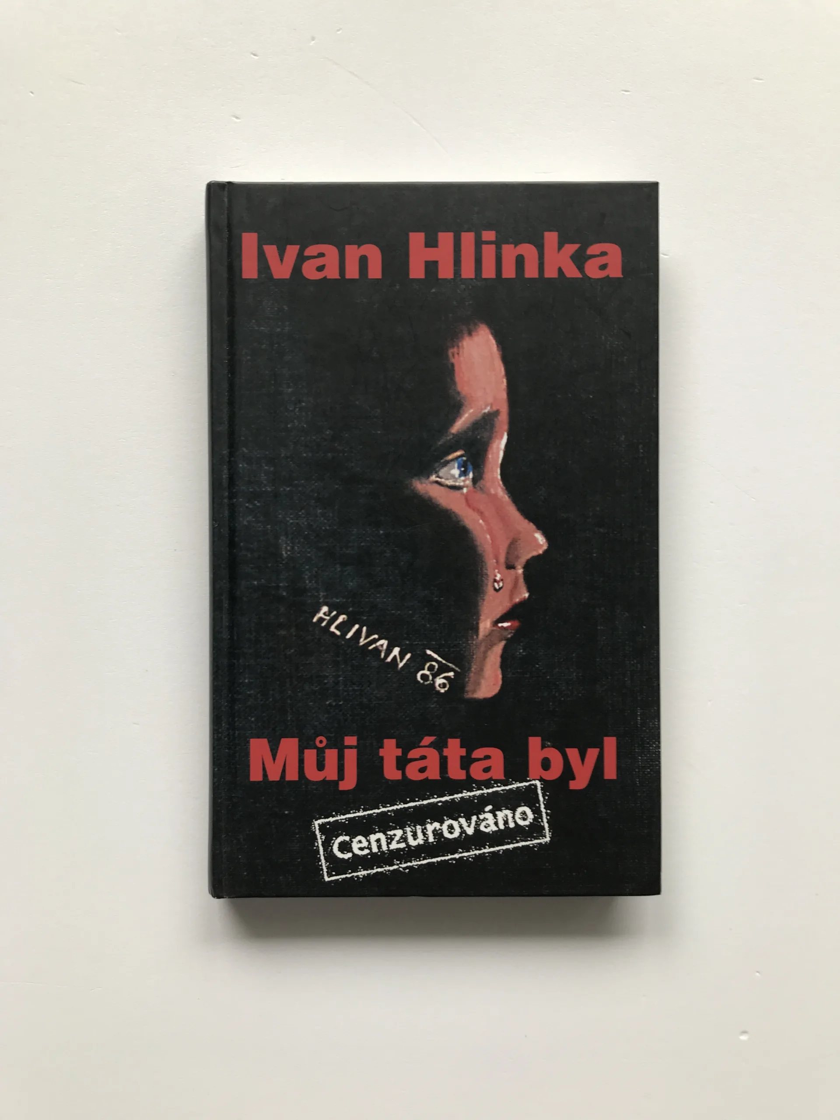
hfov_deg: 49.7
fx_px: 906
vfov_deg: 63.4
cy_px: 560
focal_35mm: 28
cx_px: 420
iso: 25
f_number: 1.8
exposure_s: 1/47
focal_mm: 3.99
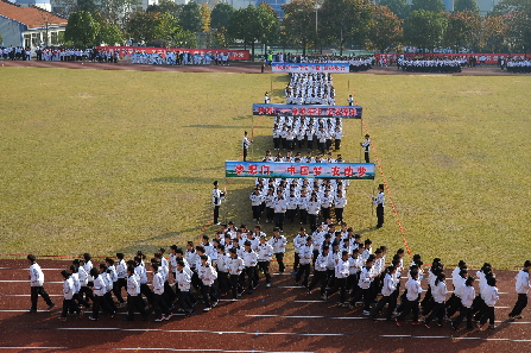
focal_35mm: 51
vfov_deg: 26.4
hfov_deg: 38.9
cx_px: 293
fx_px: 751
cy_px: 191
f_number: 8
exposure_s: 1/125
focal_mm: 38
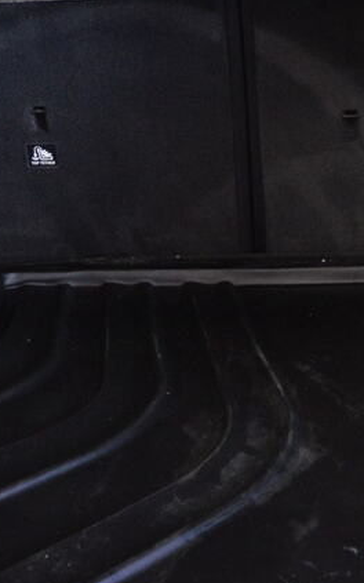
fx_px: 1859
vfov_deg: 17.7
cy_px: 135
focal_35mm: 117
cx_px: 367
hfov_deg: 11.1
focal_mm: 30
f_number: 4
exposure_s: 1/30
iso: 2000
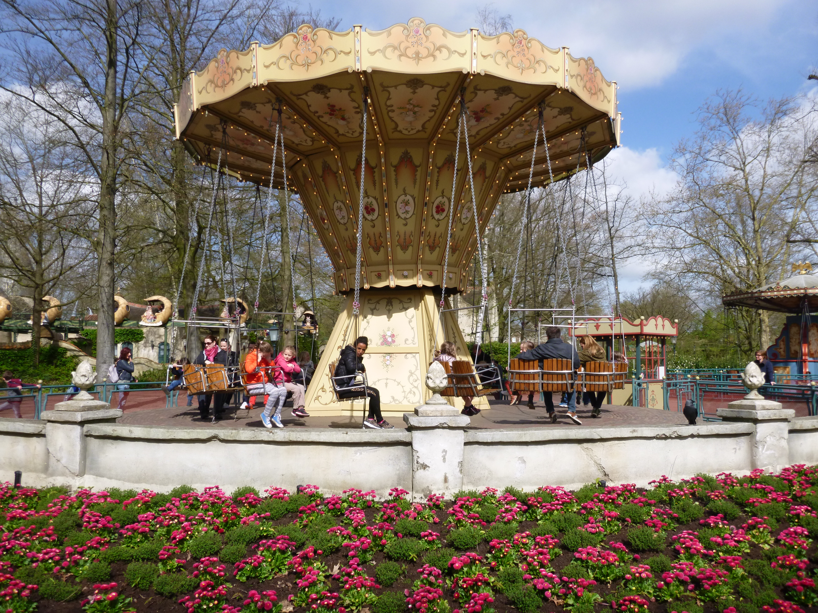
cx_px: 409
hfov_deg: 58.4
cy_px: 306
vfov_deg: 45.4
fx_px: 733
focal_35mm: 31
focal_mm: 5.5
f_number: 4.2
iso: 100
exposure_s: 1/500
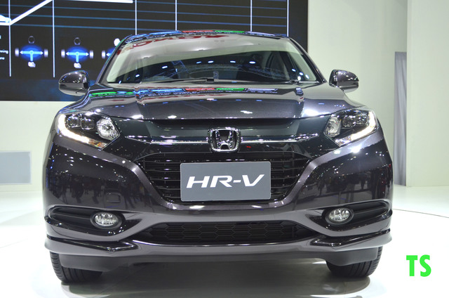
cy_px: 149
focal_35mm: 48
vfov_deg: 28.0
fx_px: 597
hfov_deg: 41.2
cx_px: 224
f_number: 5
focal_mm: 32
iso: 400
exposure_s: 1/100
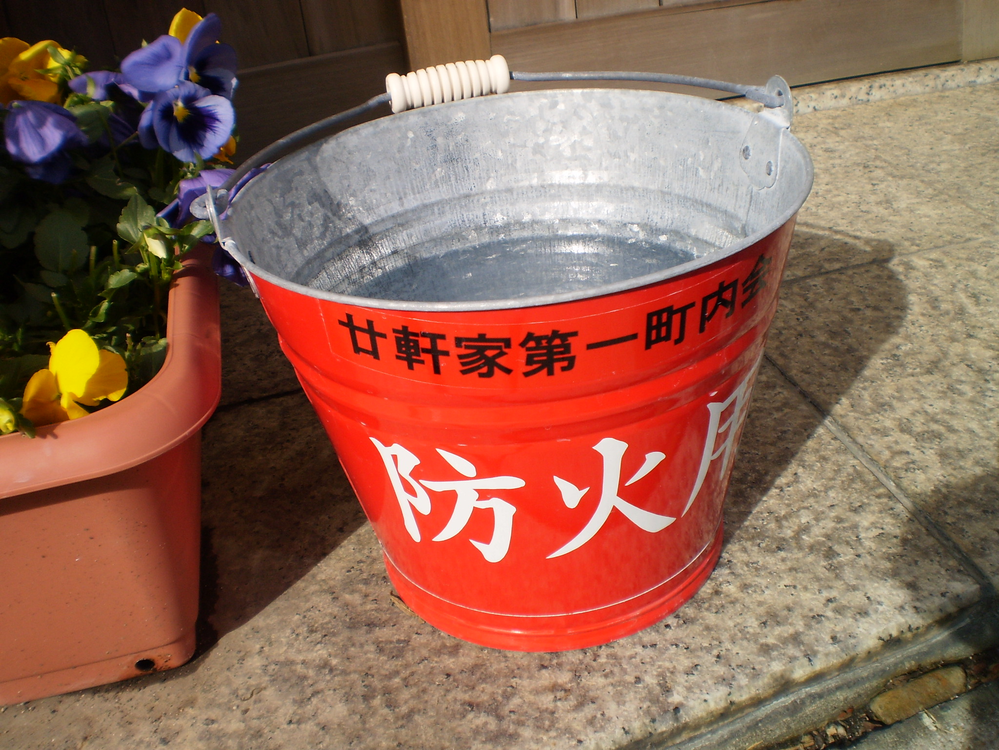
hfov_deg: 51.4
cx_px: 500
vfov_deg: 39.7
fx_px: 1039
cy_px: 375
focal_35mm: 36
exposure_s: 1/500
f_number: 4.6
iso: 64
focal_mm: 6.3
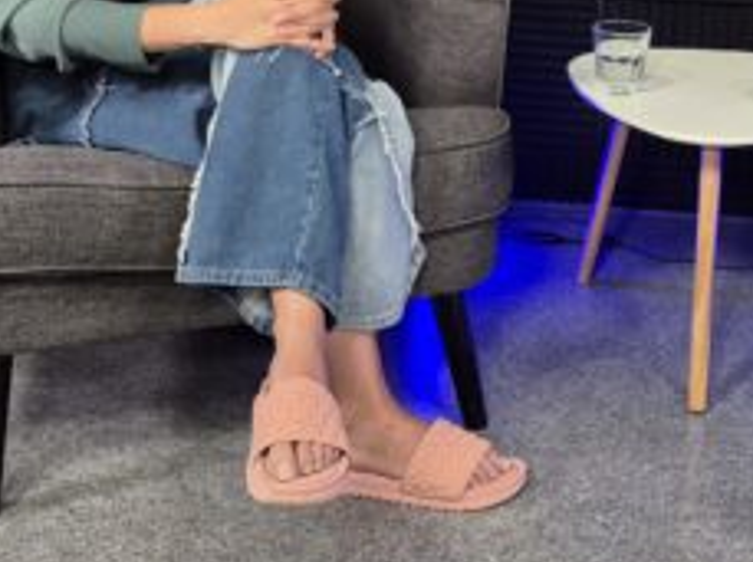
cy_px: 18
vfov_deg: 20.9
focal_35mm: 68
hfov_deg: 27.2
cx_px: 733
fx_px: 1477
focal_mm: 5.4
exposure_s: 1/100
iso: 320
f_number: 1.8
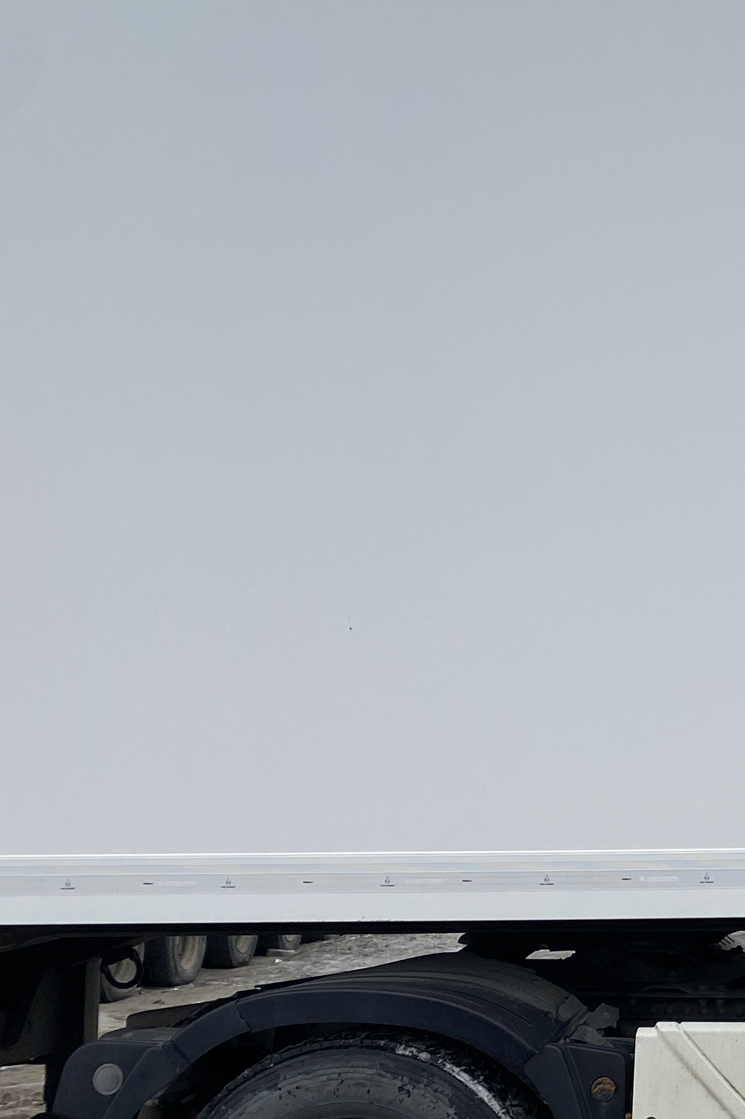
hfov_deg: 18.7
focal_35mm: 62
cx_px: 1193
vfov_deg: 32.3
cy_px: 653
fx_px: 1925
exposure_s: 1/1927
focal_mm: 4.25
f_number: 1.8
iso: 32
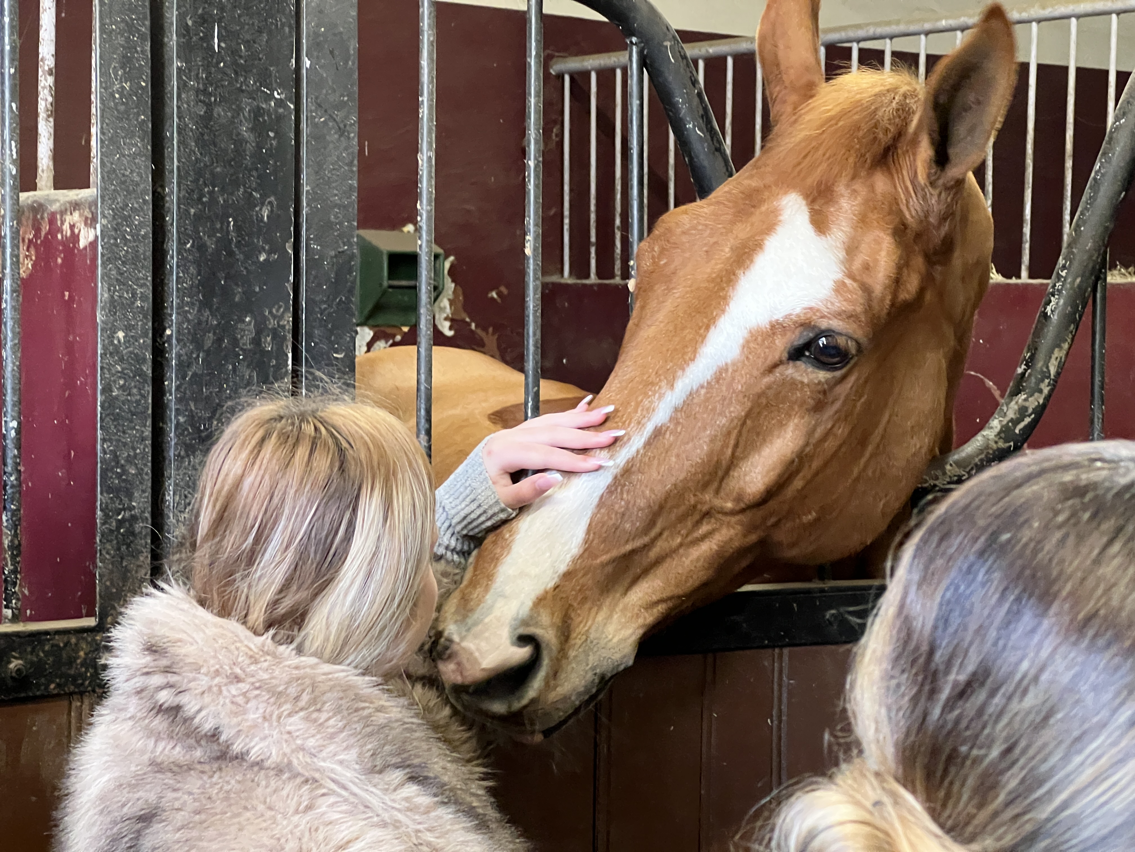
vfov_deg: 19.1
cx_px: 568
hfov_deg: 25.3
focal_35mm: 77
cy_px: 426
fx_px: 2525
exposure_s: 1/34
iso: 640
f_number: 2.8
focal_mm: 9
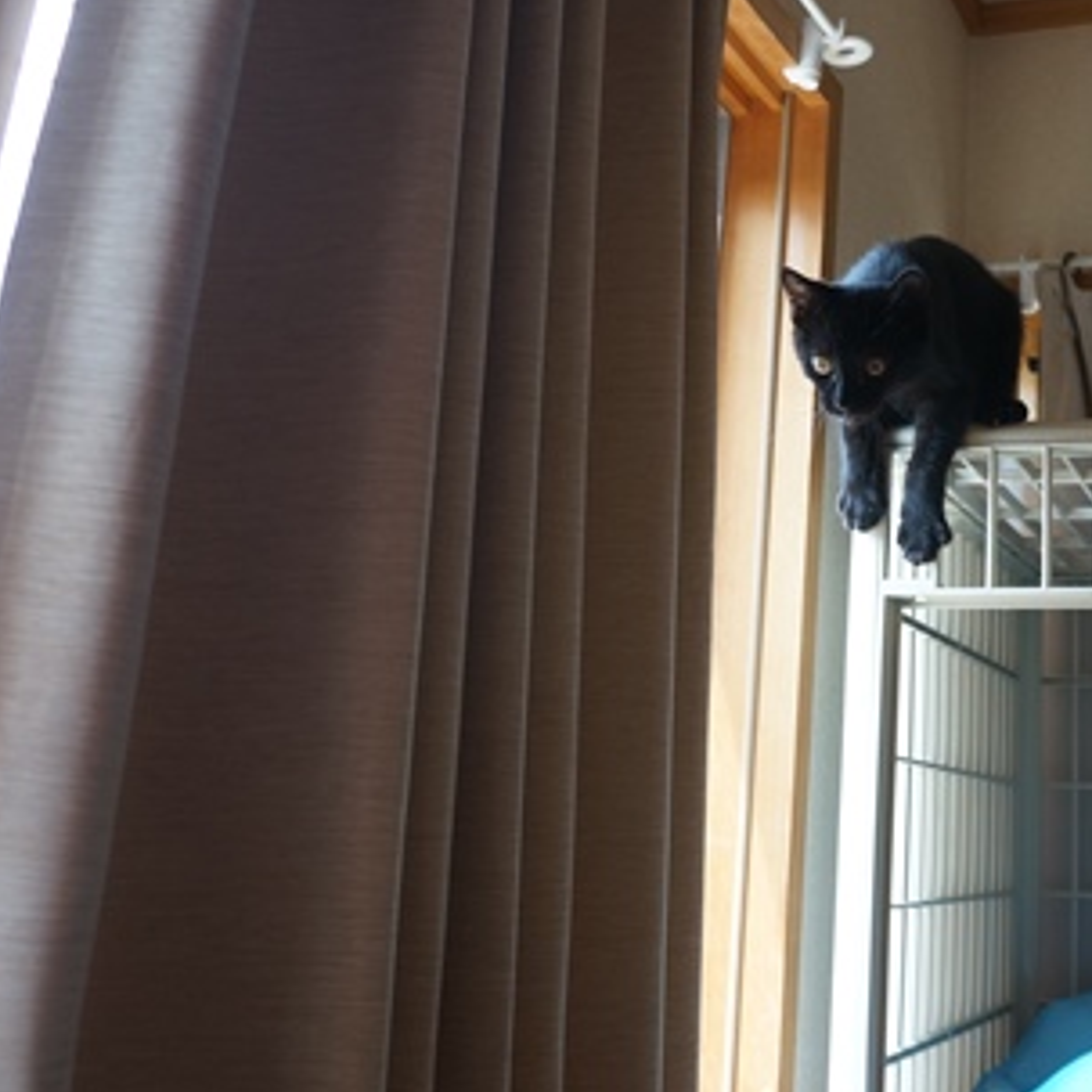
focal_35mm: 43
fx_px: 1535
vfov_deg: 38.8
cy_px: 380
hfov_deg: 36.9
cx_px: 962
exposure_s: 1/160
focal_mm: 16
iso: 400
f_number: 3.5
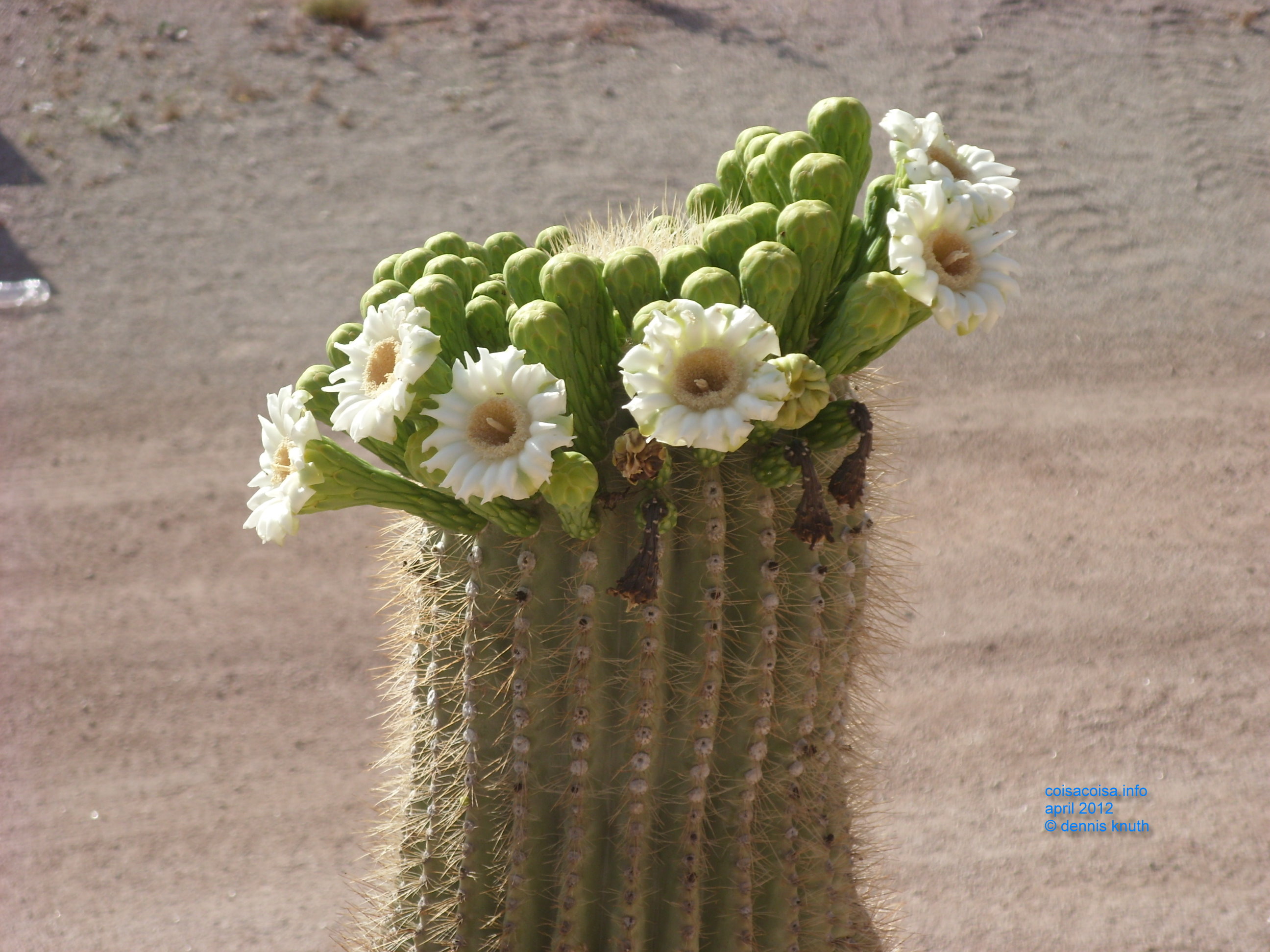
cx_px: 635
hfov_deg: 12.2
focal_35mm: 162
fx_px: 5943
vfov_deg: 9.2
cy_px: 476
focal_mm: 26.9
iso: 50
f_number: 4.3
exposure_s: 1/369
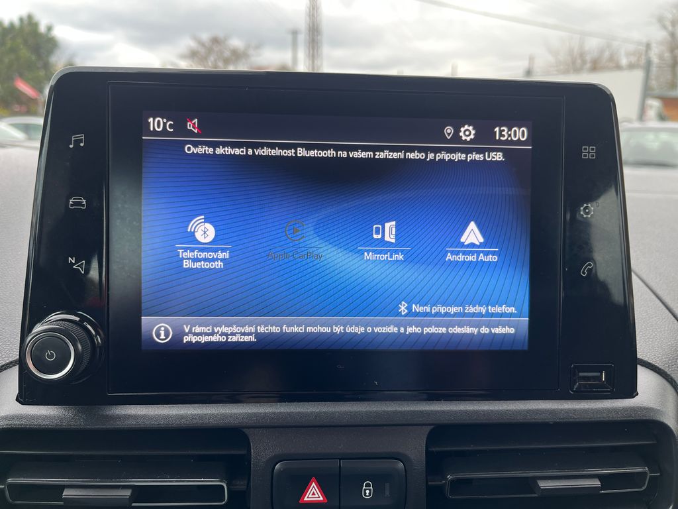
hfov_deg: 67.3
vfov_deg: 53.1
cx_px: 339
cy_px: 254
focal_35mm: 26
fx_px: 509
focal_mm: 5.1
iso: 50
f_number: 1.6
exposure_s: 1/122
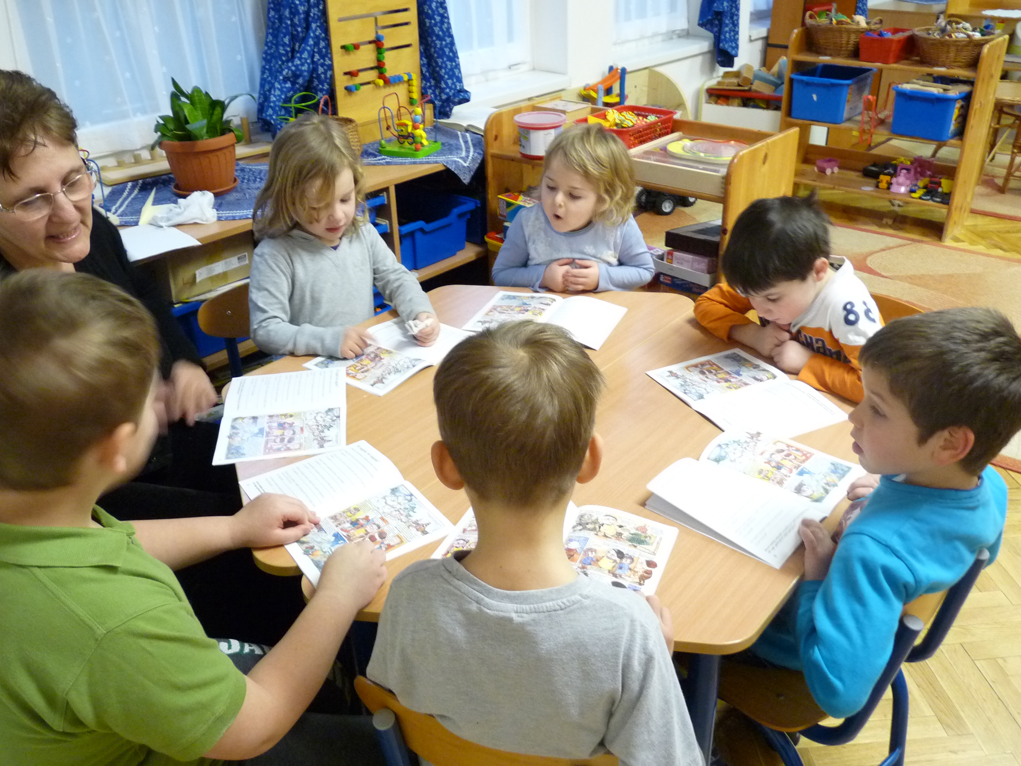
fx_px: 855
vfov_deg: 48.2
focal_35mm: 29
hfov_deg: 61.7
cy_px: 383
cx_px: 510
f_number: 2.8
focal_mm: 4.8
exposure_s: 1/15
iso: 400
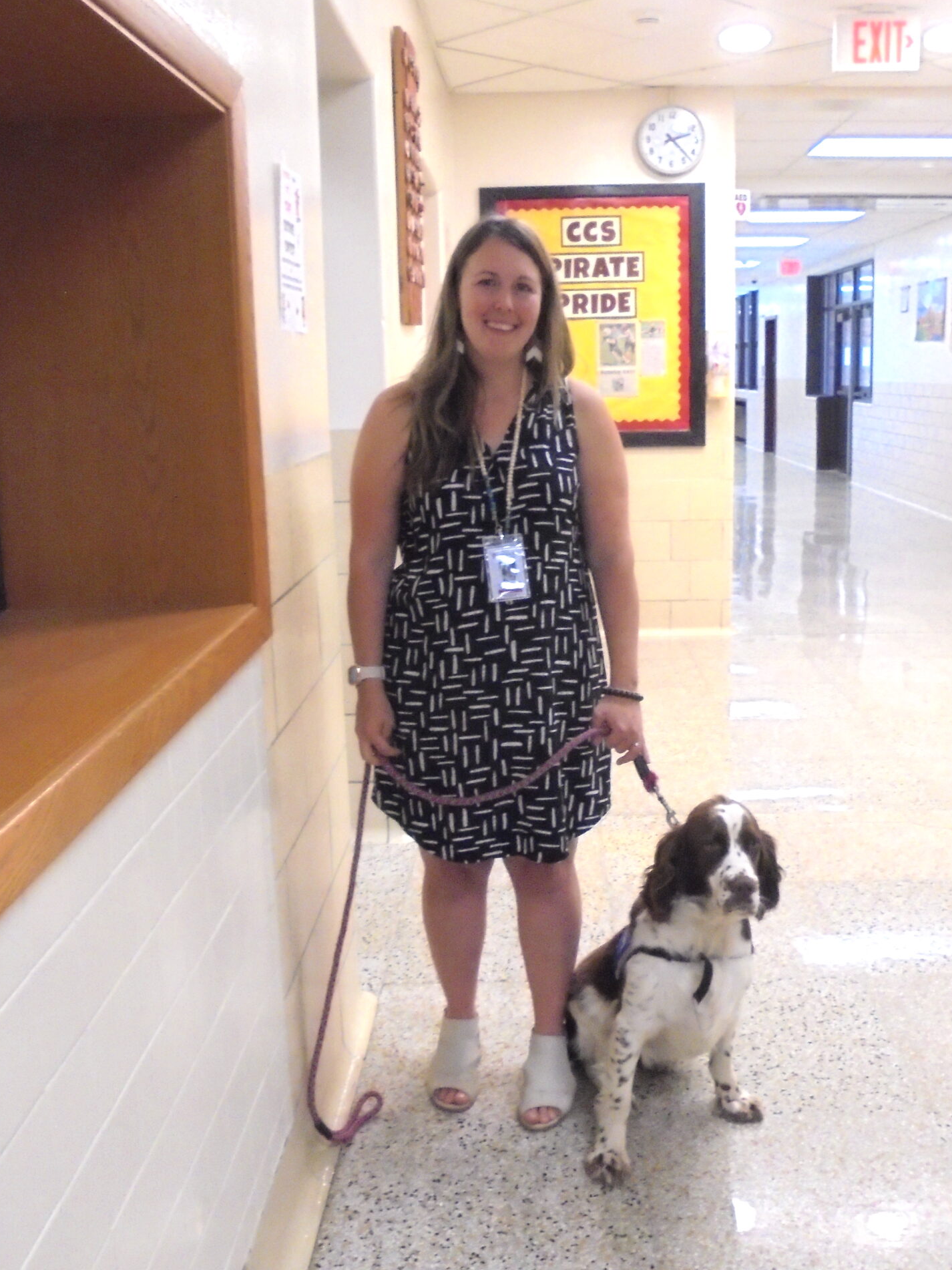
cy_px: 634
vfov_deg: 52.6
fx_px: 1284
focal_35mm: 35
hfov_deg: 40.6
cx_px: 524
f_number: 3.5
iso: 400
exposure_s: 1/30
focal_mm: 4.6
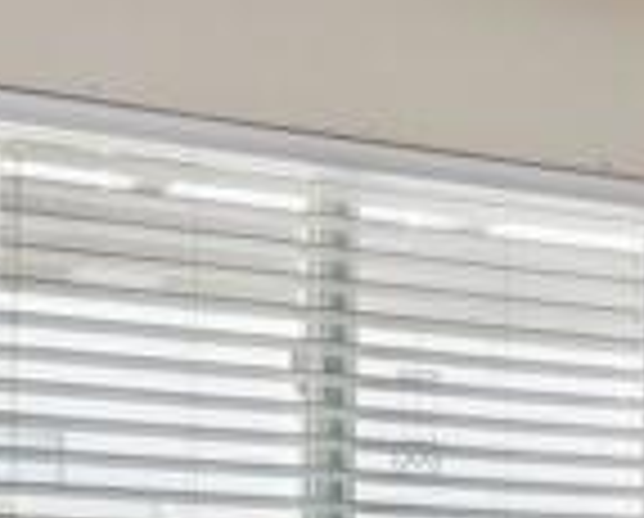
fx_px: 2177
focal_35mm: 114
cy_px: 707
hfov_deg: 14.6
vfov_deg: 13.0
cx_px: 1189
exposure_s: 1/4
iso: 400
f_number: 8
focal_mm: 17
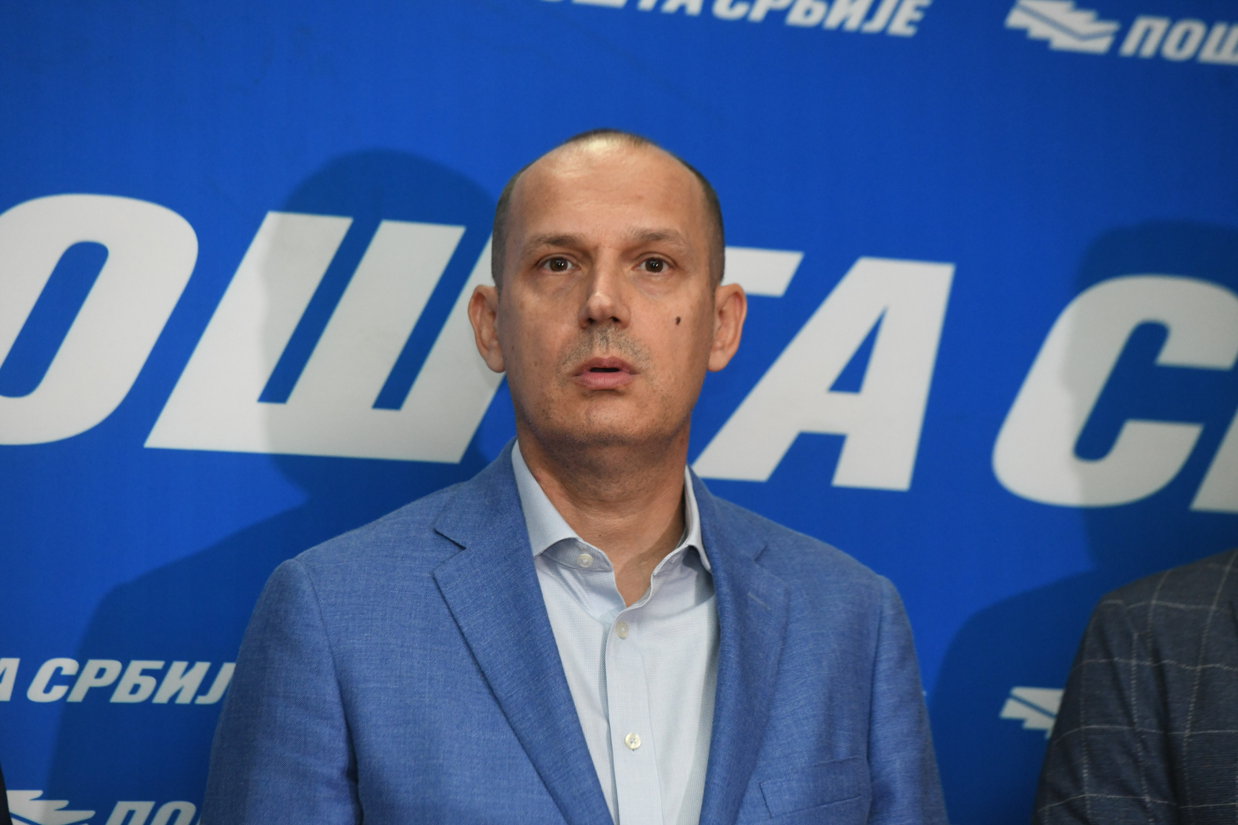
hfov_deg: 11.1
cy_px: 412
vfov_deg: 7.4
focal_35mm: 185
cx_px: 619
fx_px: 6361
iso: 4000
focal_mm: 185
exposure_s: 1/250
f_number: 4.5
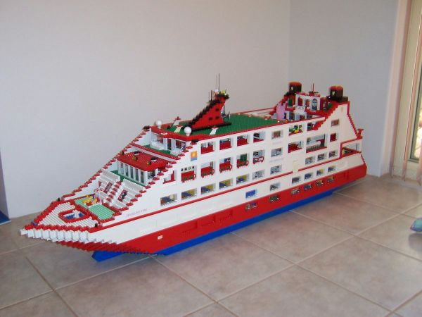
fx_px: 439
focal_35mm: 36
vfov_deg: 39.7
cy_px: 158
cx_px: 211
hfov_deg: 51.4
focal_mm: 5.6
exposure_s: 1/60
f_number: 2.8
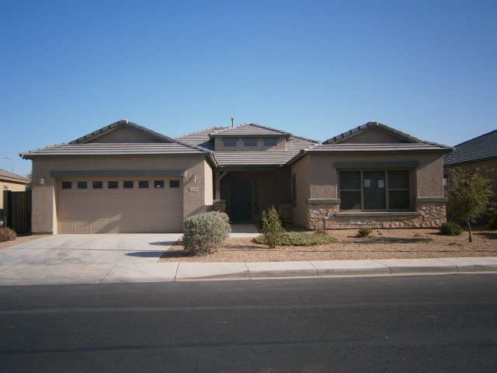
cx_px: 248
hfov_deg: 51.4
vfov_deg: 39.7
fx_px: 517
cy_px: 186
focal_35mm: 36
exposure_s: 1/1250
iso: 80
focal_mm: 6.4
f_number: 3.1
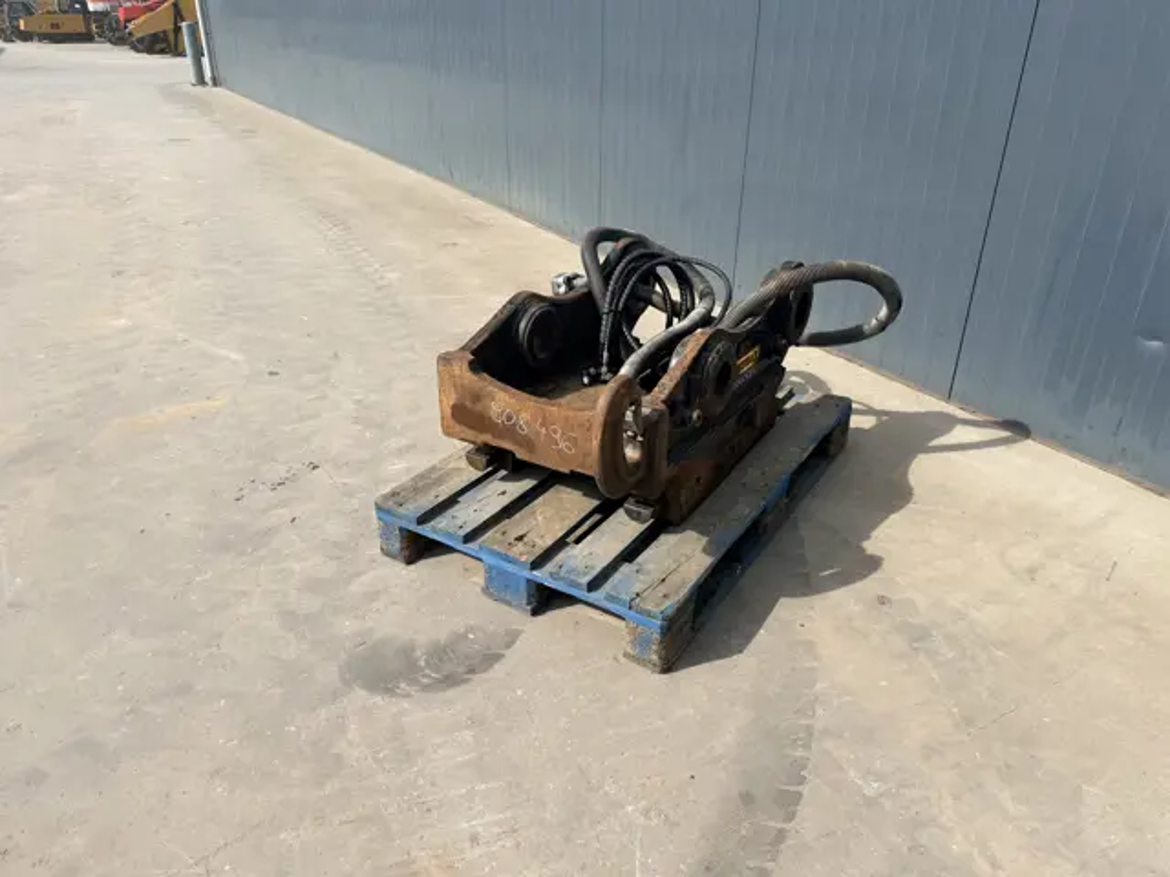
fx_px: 811
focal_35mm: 24
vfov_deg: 56.8
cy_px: 438
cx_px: 585
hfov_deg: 71.6
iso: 80
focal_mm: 6.76
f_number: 1.78
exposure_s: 1/4405
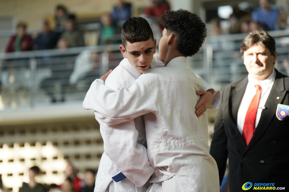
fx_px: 1605
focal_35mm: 200
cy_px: 96
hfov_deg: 10.3
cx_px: 144
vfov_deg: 6.9
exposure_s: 1/800
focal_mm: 200
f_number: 4
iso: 1250
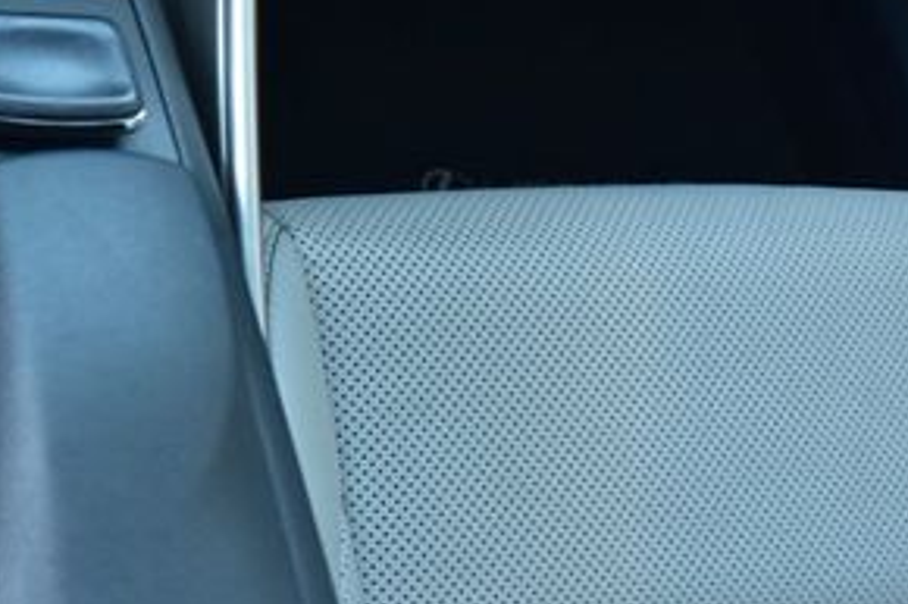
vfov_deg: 17.7
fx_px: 1918
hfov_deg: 24.9
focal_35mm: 76
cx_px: -66
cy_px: 88
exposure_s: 1/15
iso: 640
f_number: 6.3
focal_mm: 23
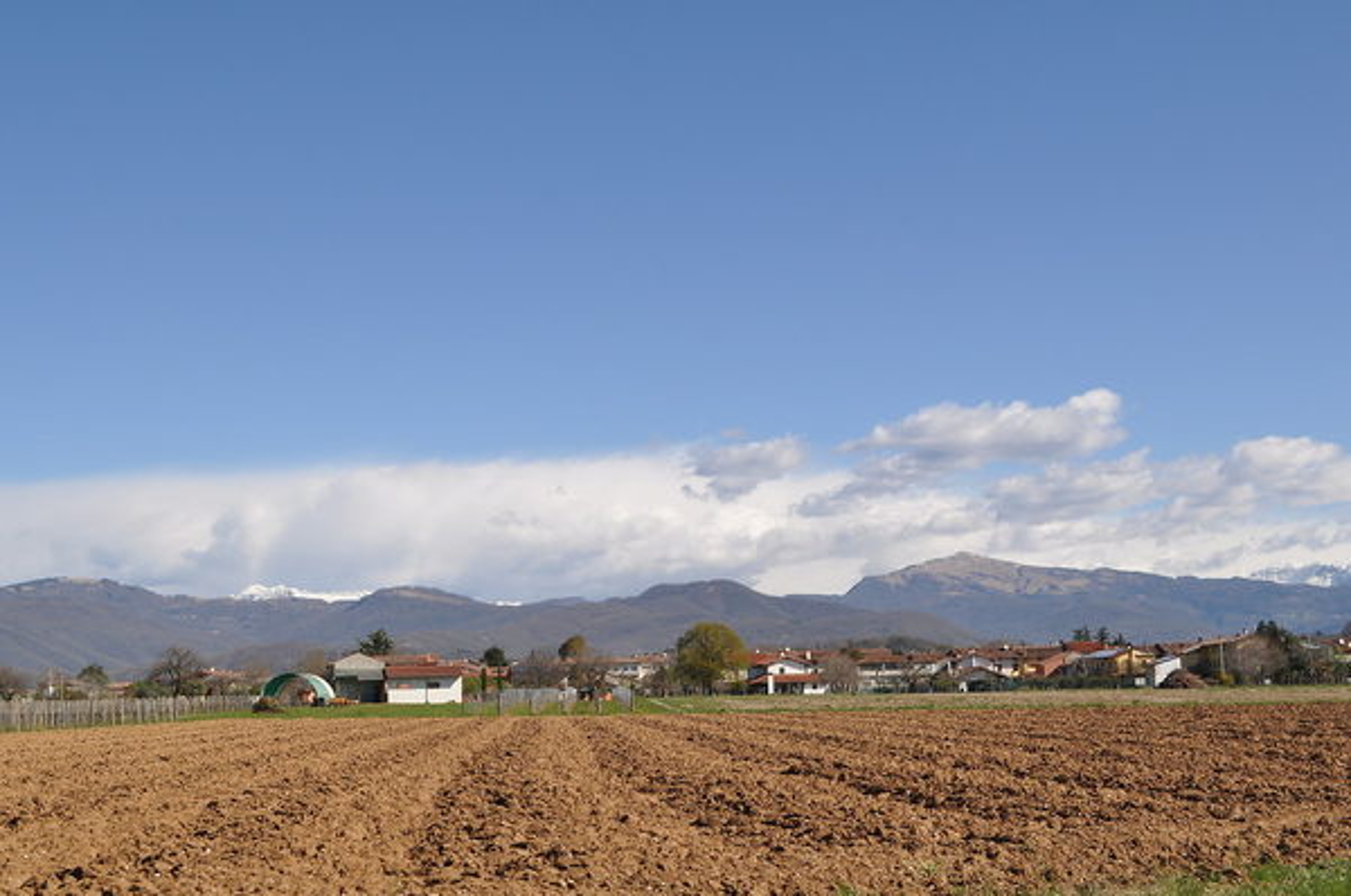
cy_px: 448
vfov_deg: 30.7
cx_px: 676
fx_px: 1630
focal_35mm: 44
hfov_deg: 45.0
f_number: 10
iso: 200
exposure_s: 1/400
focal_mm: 29
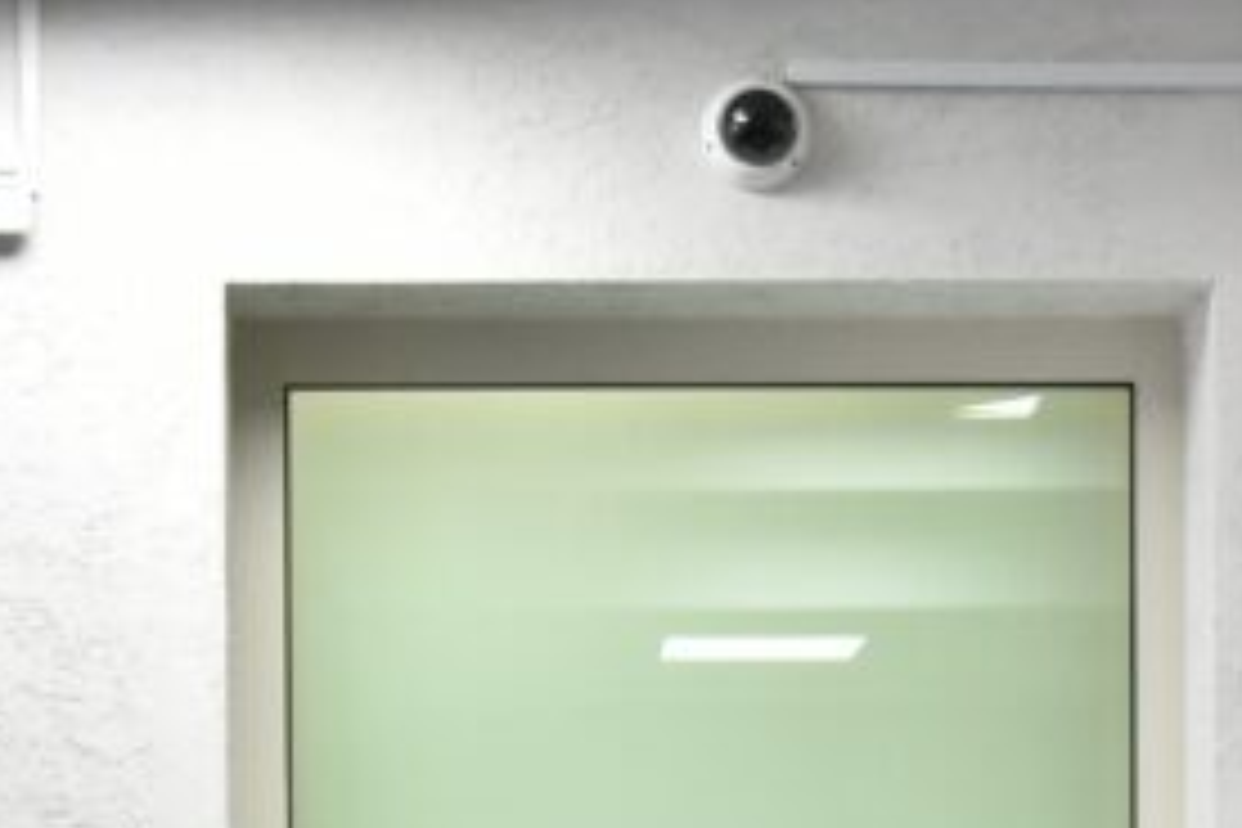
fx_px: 4347
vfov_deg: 10.5
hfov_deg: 16.3
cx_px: 549
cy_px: 1199
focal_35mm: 126
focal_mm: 34
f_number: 11
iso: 6400
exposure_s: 1/200
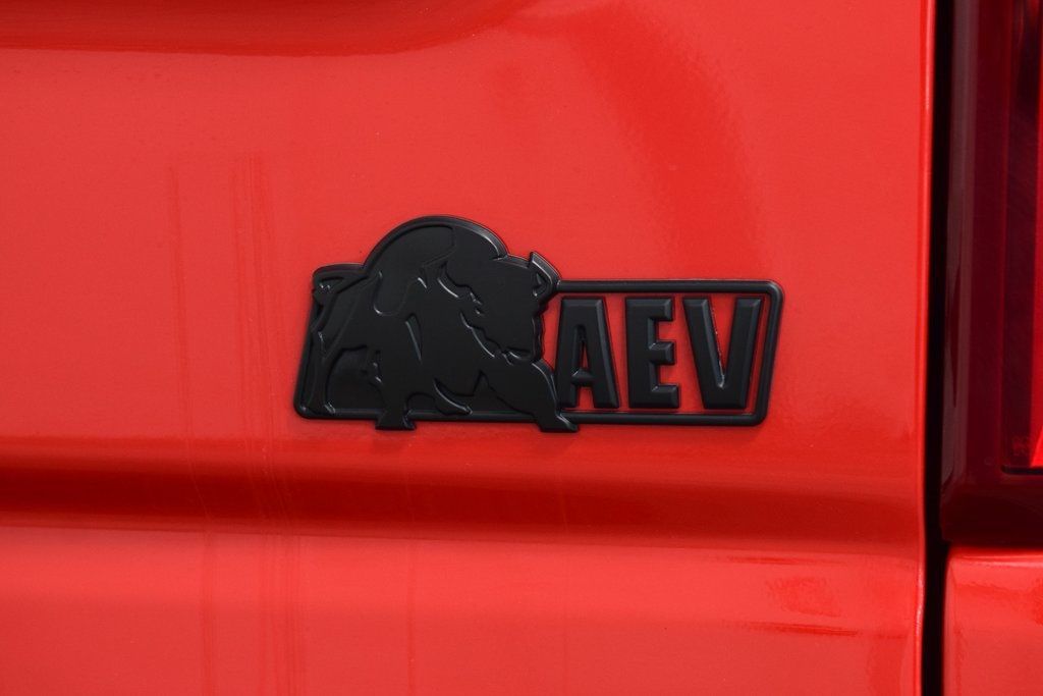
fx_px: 3042
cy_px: 348
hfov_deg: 19.5
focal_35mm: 105
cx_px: 522
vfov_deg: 13.0
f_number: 5.6
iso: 1600
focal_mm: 70
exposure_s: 1/30
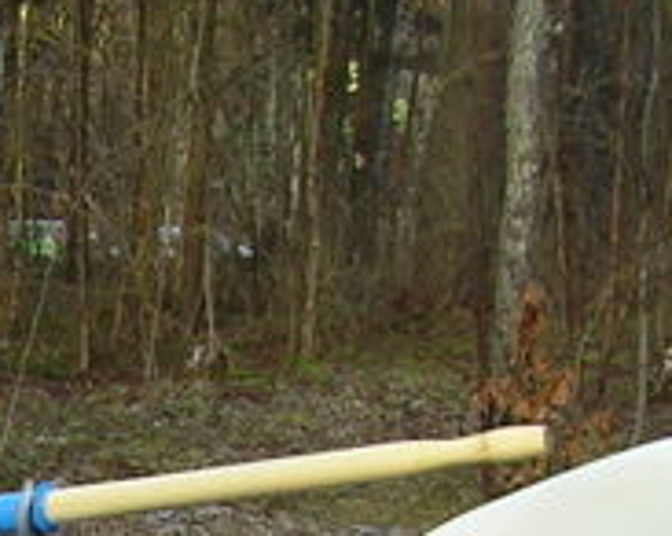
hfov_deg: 14.4
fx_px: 2444
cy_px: 863
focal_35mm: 123
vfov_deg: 11.8
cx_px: -404
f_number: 2.8
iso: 50
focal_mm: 5.6
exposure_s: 1/120
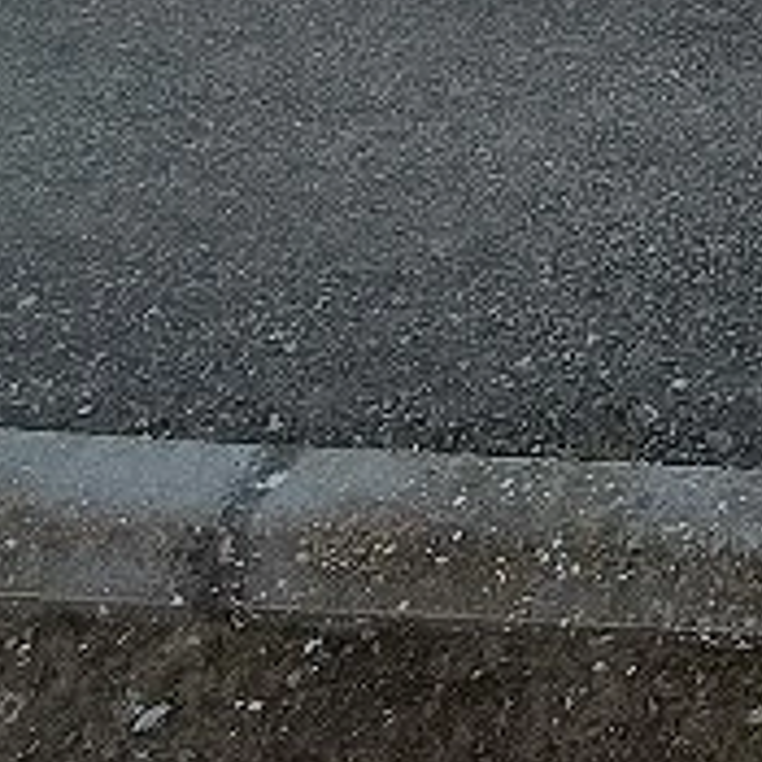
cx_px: 1594
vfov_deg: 17.8
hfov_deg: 15.9
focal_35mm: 81
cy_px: -553
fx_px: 2017
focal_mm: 1.68
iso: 64
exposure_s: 1/179
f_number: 2.2
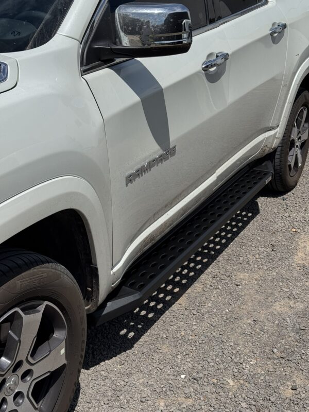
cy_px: 206
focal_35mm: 48
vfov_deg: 39.7
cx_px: 154
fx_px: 571
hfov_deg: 30.3
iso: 64
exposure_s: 1/9009
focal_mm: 6.76
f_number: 1.78
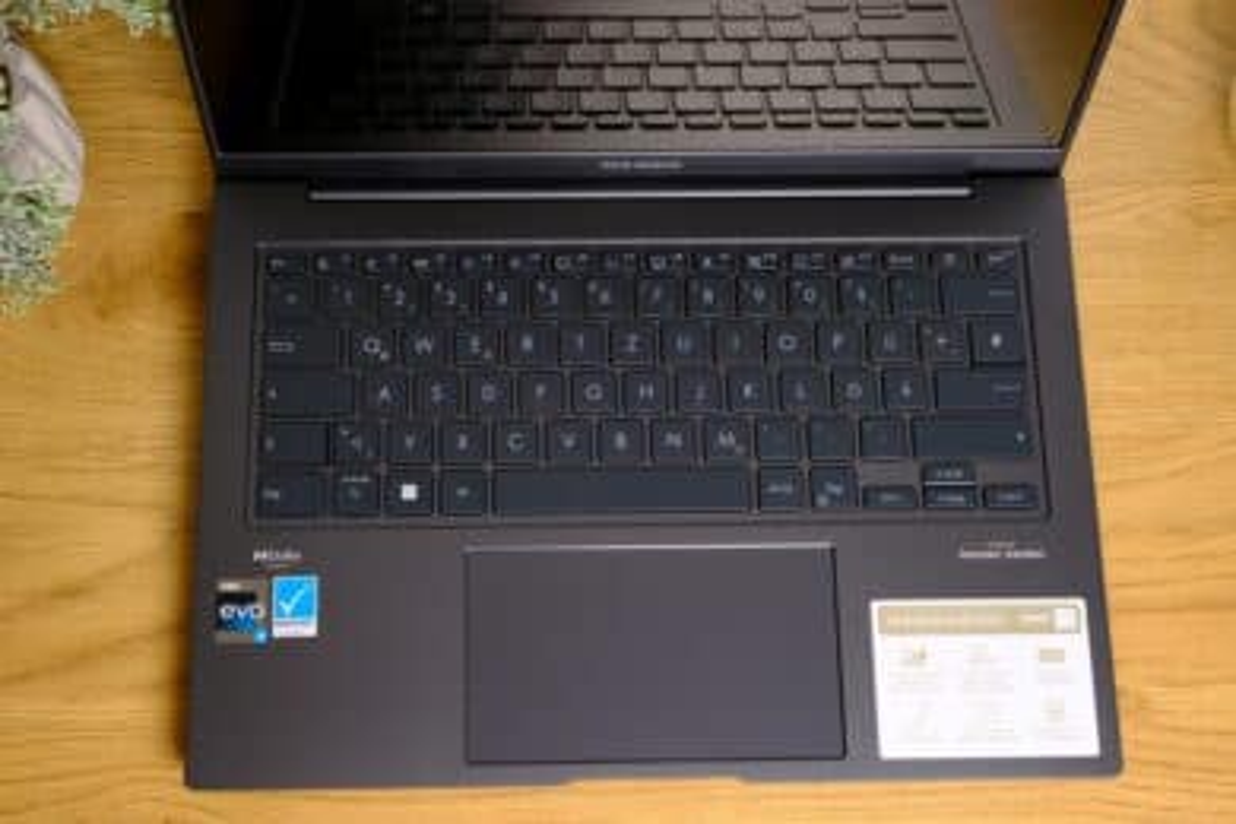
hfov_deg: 41.9
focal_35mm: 47
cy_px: 412
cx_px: 618
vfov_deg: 28.6
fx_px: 1614
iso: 1250
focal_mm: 31.1
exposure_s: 1/45
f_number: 8
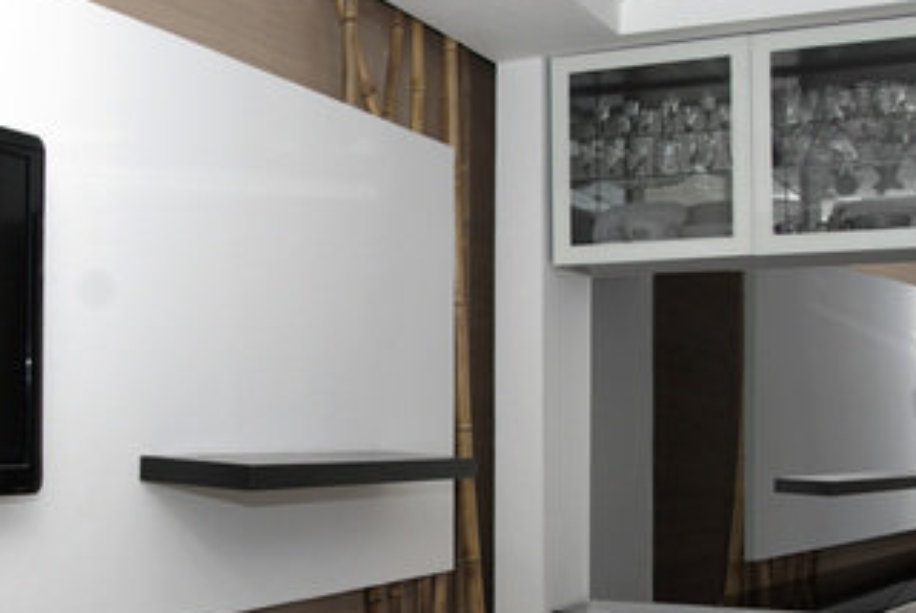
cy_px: 394
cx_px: 260
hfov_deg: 32.9
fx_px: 1528
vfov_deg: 22.6
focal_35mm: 60
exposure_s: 1/180
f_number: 5.6
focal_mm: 20.63
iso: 400
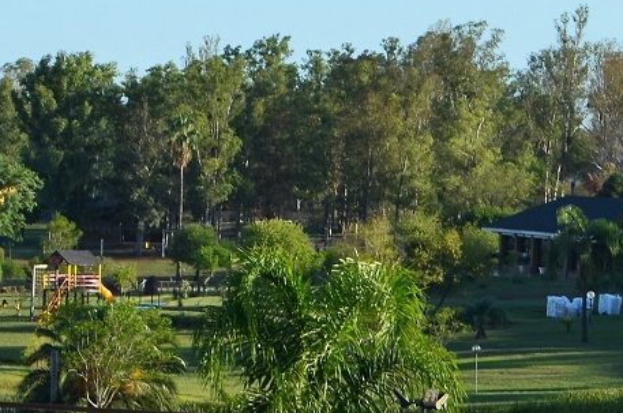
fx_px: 4403
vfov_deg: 5.3
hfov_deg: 7.8
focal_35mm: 255
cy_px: 677
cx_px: -483
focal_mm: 45
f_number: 11
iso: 140
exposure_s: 1/125
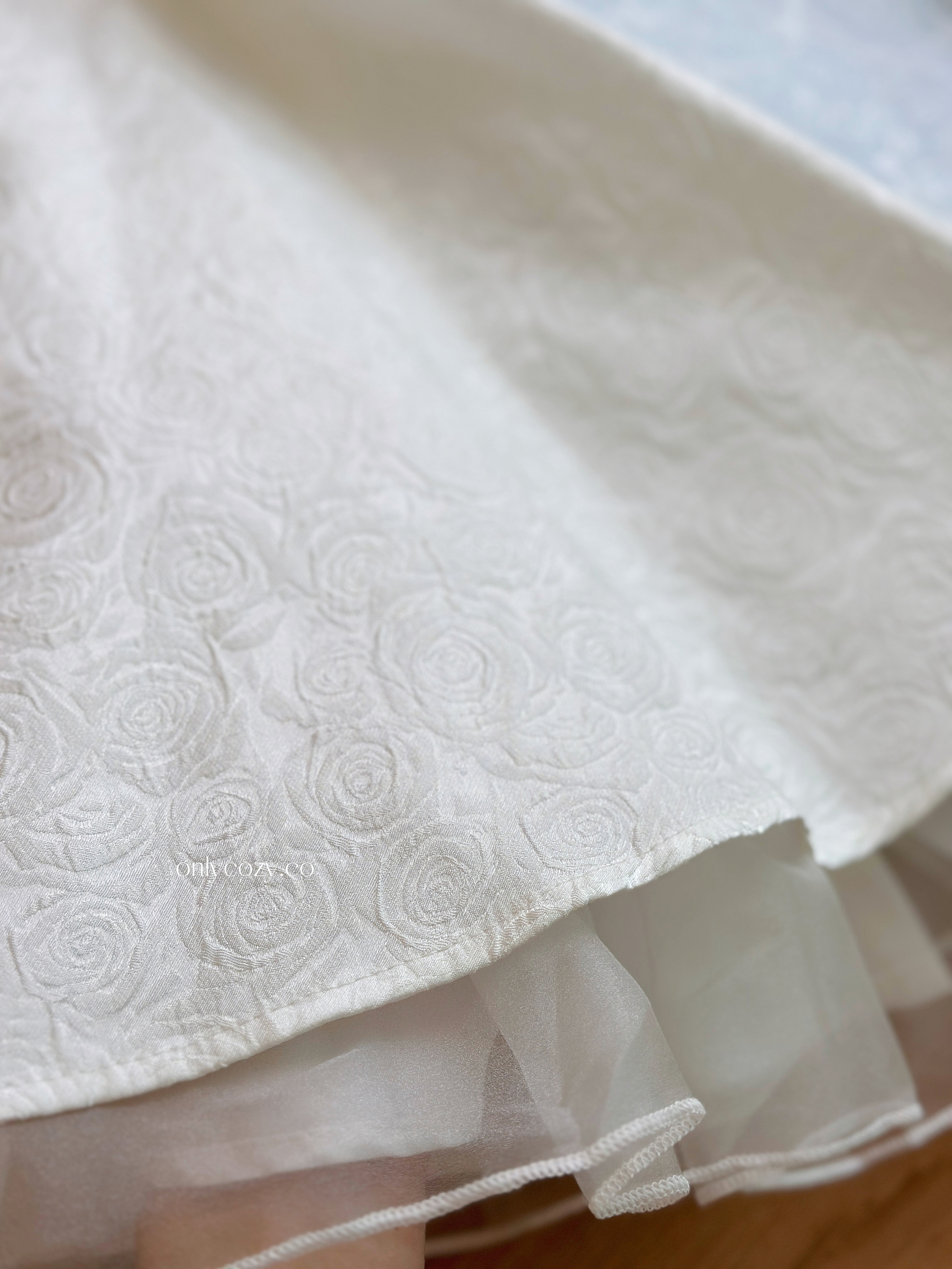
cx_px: 476
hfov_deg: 30.3
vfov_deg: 39.7
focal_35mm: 48
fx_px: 1760
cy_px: 634
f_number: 1.78
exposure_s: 1/335
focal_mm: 6.86
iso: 80
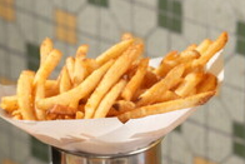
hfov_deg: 9.6
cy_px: 167
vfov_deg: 6.4
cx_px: 131
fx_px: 1457
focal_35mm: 214
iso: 160
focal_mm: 70
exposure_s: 1/200
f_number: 9
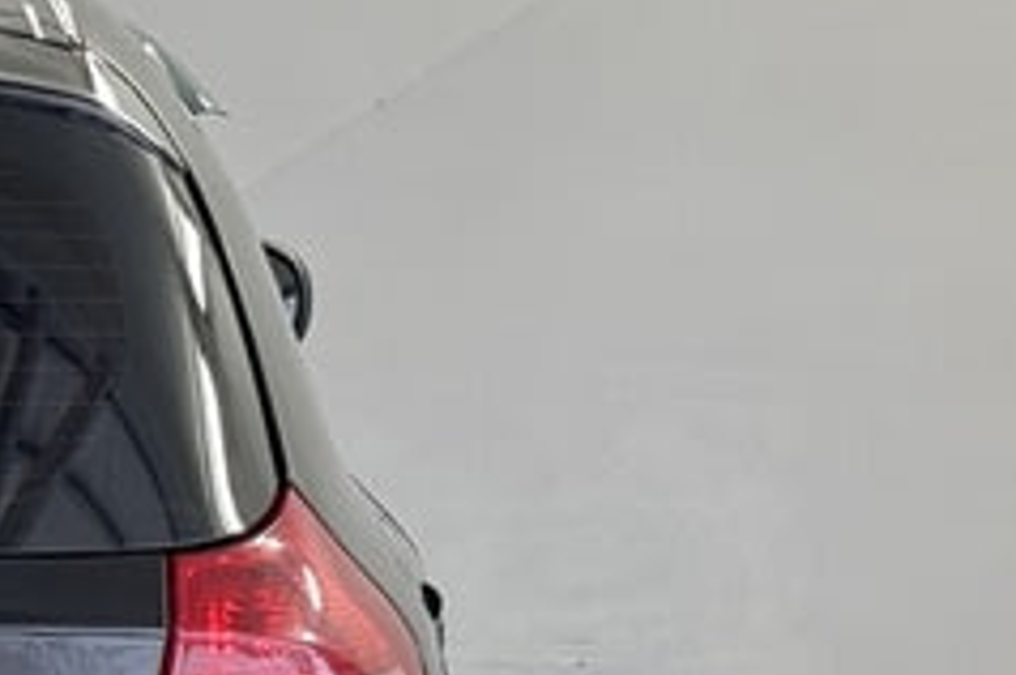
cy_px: 652
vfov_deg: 7.2
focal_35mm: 189
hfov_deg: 10.5
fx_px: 5327
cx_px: -585
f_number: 1.78
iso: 64
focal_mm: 6.76
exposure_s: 1/100
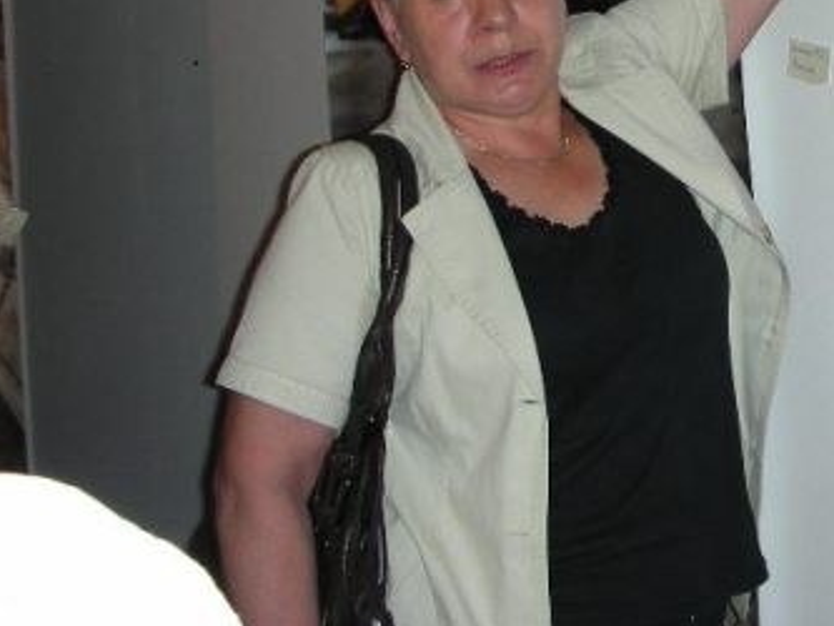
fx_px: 2025
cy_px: -95
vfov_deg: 16.9
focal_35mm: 84
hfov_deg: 22.5
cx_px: 799
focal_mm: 5.8
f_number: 3
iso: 73
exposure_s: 1/60.1
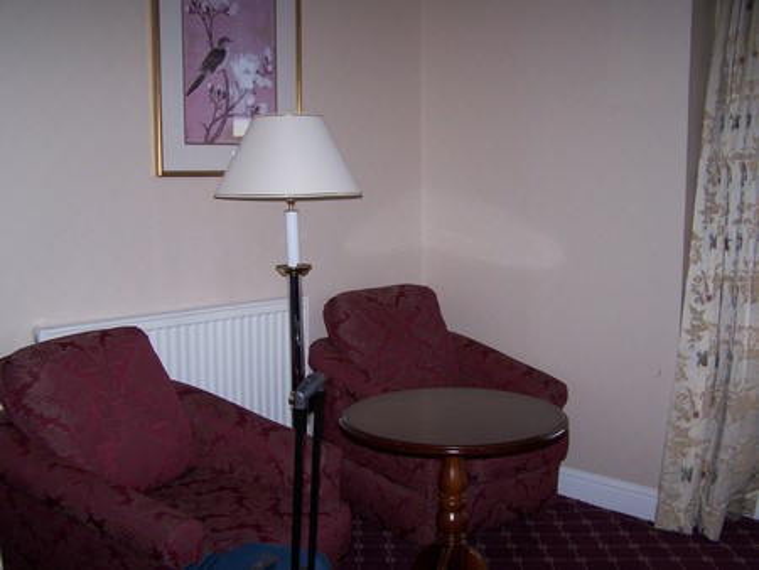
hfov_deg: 49.0
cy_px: 285
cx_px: 380
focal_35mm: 38
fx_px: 834
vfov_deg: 37.8
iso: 140
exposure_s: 1/60
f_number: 2.8
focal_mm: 6.3
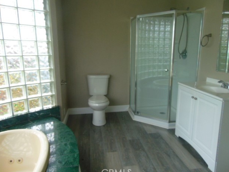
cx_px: 117
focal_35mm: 26
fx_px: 172
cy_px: 89
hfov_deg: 67.3
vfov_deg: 53.1
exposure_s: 1/40
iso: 80
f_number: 3
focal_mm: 4.5
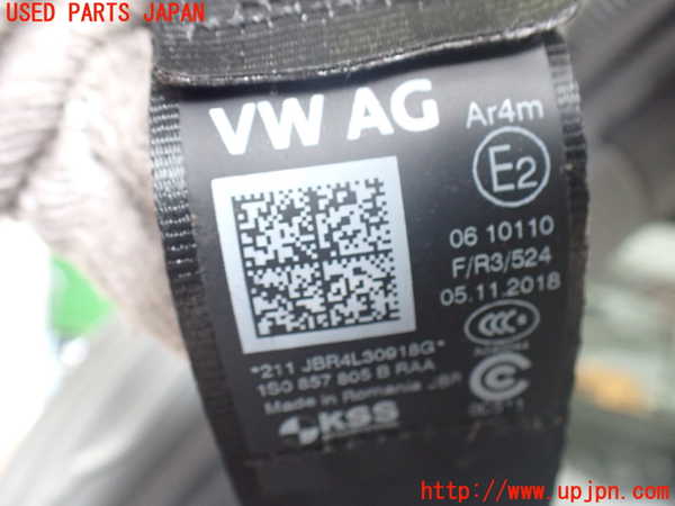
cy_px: 253
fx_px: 585
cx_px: 338
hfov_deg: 60.0
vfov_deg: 46.8
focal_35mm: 30
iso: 800
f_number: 2.3
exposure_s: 1/100
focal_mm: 5.4
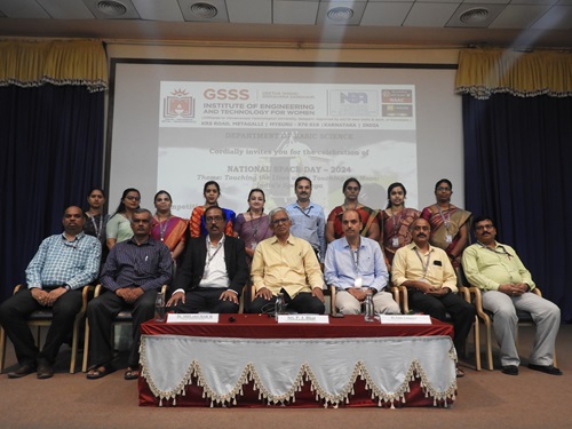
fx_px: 463
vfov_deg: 49.7
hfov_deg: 63.4
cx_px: 286
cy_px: 214
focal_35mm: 28
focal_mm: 5
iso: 360
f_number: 3.5
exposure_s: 1/30
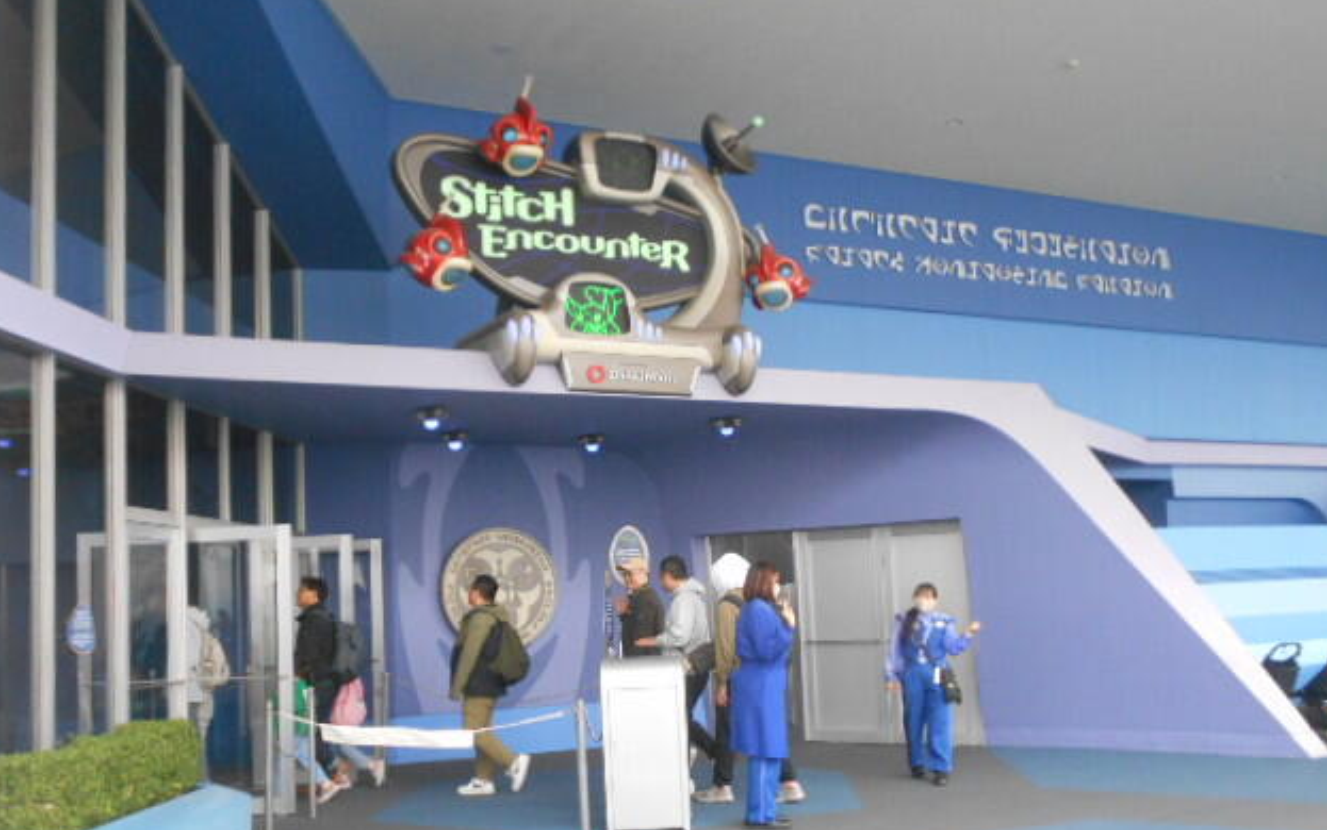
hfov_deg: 52.7
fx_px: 1339
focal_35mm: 37
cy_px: 502
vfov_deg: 34.3
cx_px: 673
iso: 450
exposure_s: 1/250
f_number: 3.6
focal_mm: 5.8
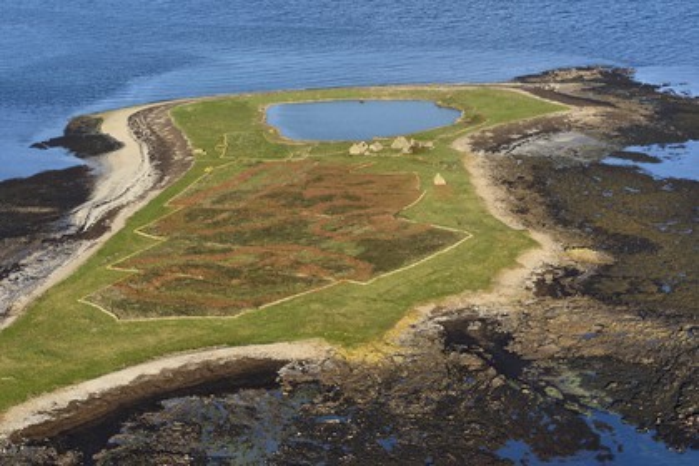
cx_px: 350
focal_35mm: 75
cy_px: 233
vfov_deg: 18.2
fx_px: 1456
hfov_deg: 27.0
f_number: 10
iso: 800
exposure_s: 1/1250
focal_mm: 75
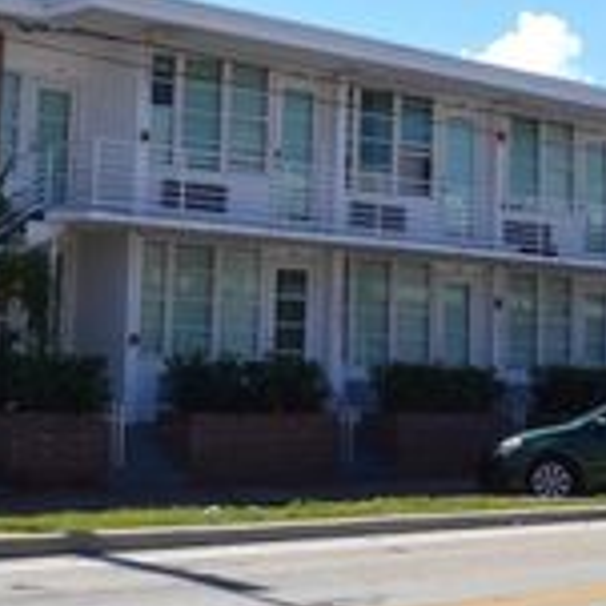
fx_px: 1505
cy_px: 134
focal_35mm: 76
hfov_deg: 22.8
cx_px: 309
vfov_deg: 22.5
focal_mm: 18
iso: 100
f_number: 8
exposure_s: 1/250
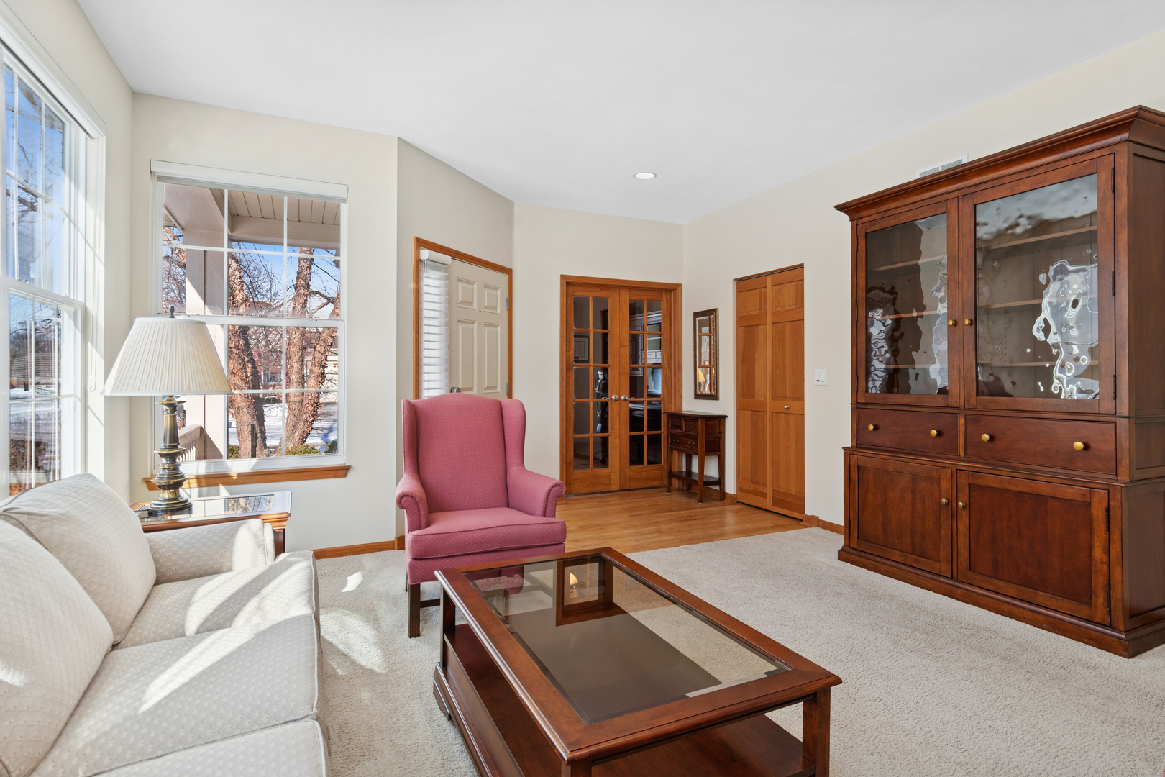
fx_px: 582
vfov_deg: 67.4
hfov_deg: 90.0
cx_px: 582
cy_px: 388
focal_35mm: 18
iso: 320
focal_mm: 12
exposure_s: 1/80
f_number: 8
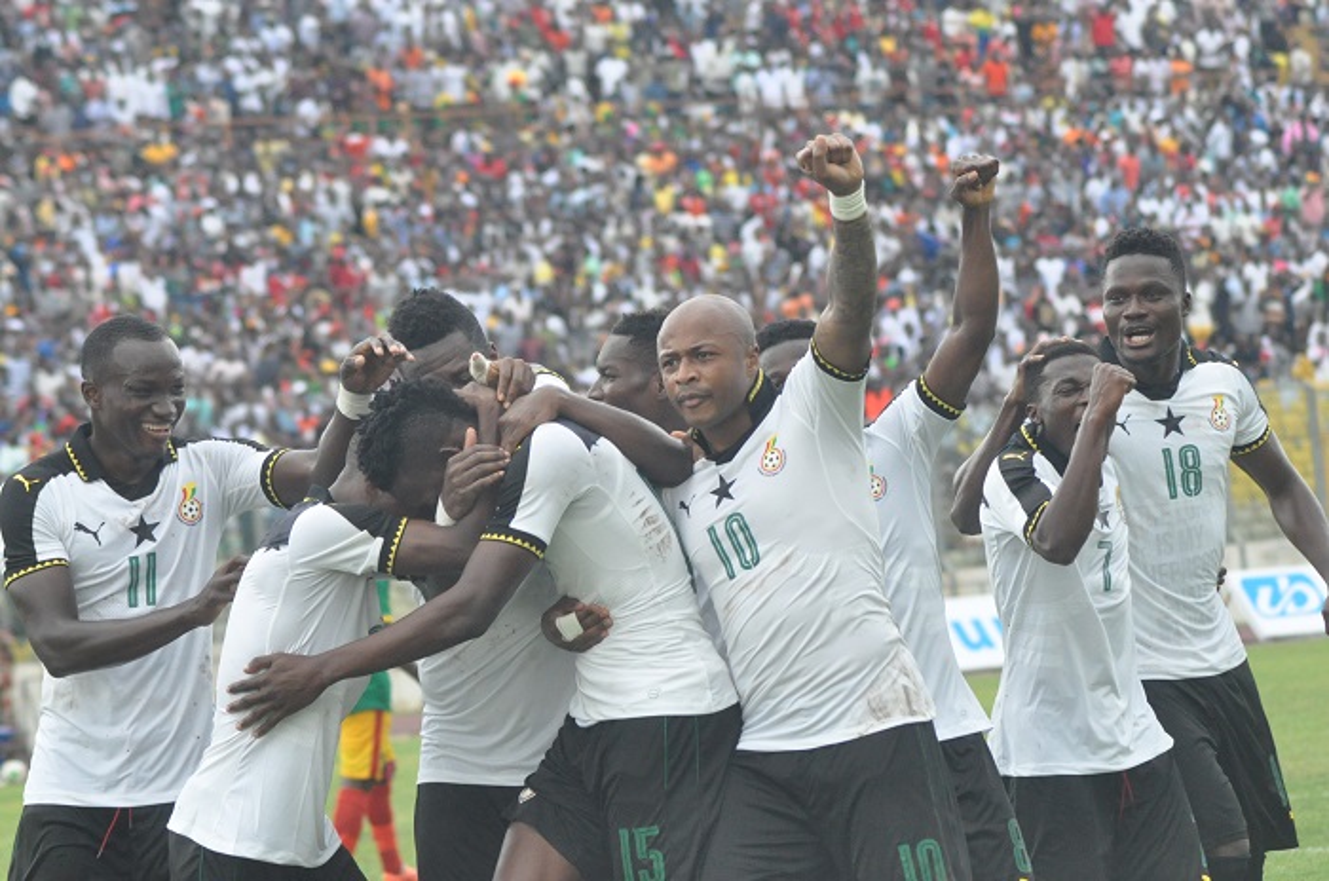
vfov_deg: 6.8
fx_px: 7462
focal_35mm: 202
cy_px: 440
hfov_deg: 10.2
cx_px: 664
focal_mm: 135
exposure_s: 1/2000
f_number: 7.1
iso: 2500
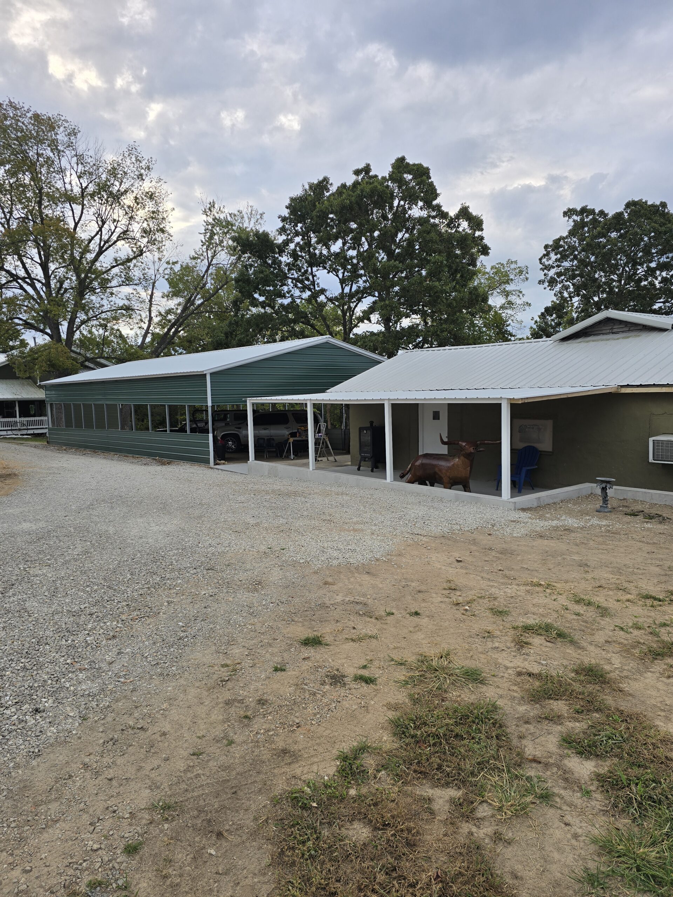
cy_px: 448
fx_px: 596
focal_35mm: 23
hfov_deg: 58.9
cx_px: 336
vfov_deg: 73.9
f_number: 1.7
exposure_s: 1/229
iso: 12
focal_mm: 6.3
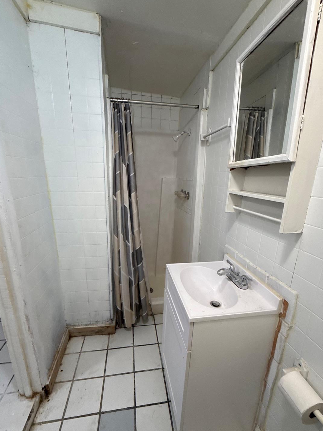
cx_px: 159
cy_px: 223
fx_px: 187
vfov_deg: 98.1
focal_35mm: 15
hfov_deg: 81.7
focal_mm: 2.22
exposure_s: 1/60
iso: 200
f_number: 2.2
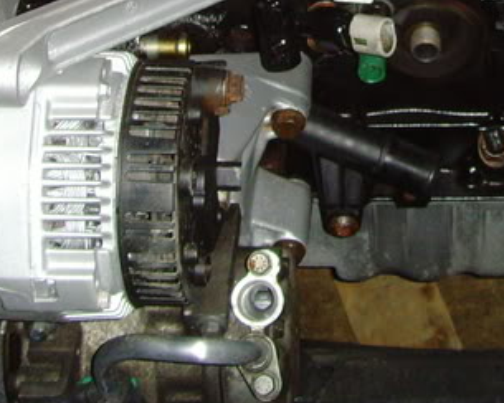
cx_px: 466
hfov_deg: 18.8
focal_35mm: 100
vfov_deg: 14.9
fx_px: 1492
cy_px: -88
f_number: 3.5
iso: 200
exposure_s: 1/45
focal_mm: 6.6
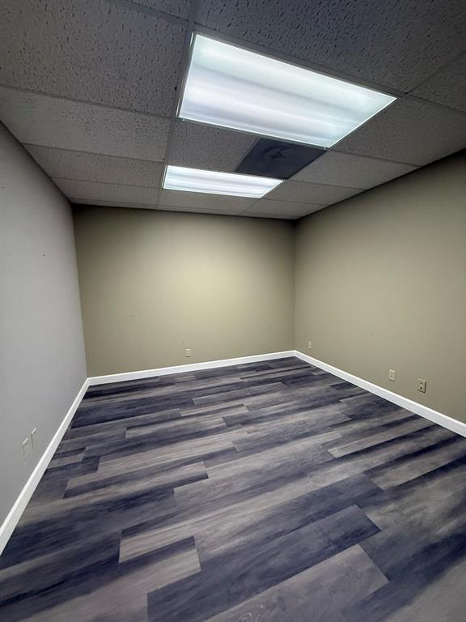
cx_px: 233
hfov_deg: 85.7
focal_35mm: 14
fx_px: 251
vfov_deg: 102.1
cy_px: 311
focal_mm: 2.22
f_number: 2.2
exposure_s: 1/60
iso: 500
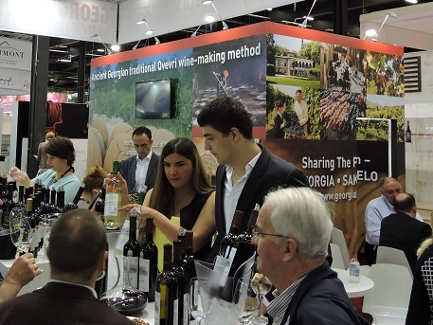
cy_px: 77
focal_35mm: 42
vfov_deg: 33.6
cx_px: 175
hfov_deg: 44.6
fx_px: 526
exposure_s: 1/30
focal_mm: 4.3
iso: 180
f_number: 3.3
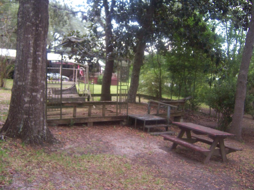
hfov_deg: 55.4
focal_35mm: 33
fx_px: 242
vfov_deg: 42.9
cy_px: 95
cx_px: 127
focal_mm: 5.5
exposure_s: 1/60
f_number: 2.8
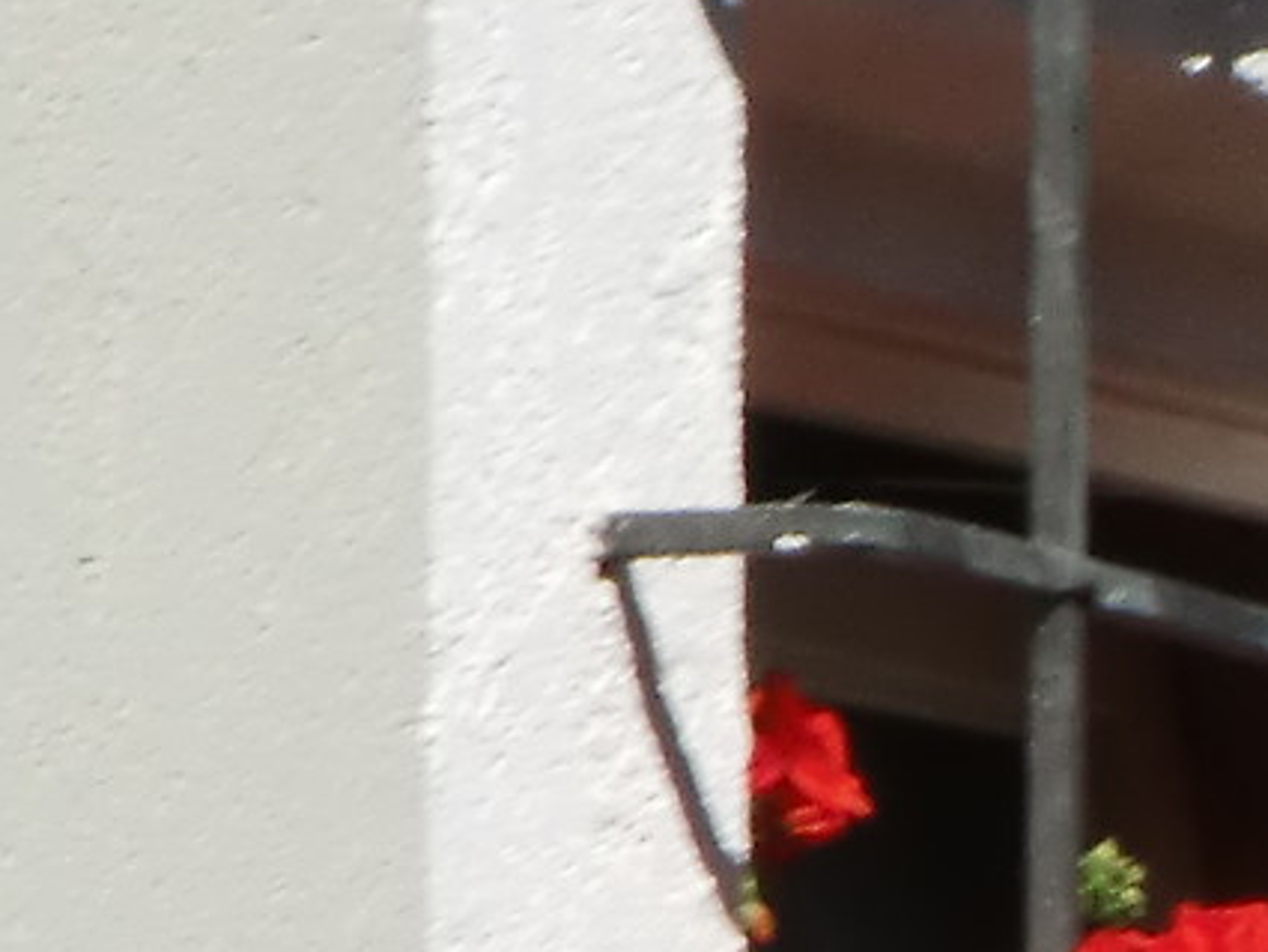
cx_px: 3073
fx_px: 30009
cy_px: 1570
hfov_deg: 2.4
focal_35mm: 819
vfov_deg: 1.8
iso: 64
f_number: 12.6
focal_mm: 25.9
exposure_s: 1/125
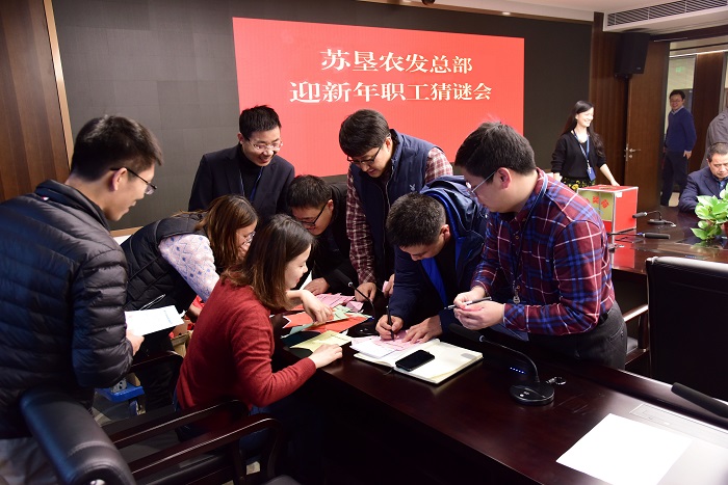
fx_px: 607
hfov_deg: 61.9
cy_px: 242
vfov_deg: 43.6
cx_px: 364
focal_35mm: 30
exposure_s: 1/100
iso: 2000
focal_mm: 30
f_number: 5
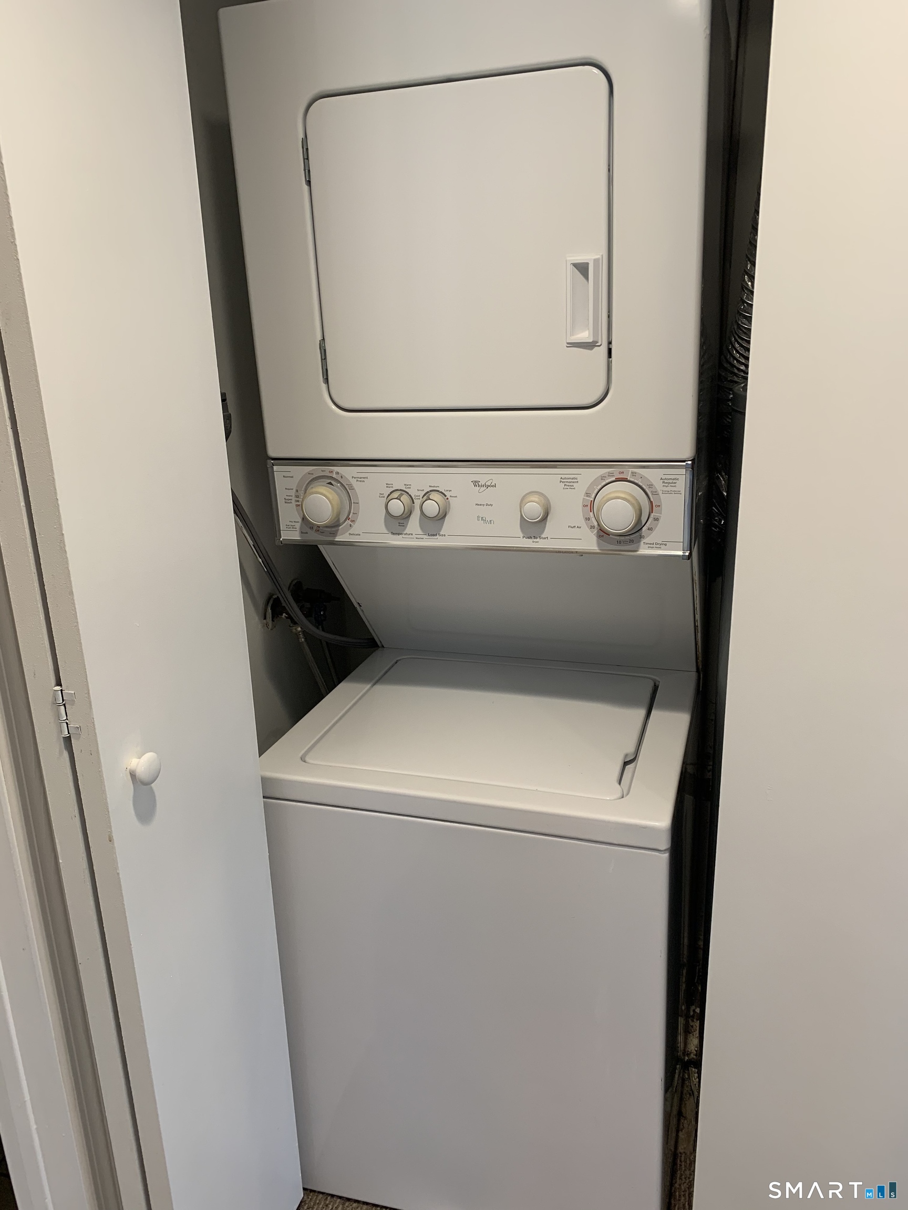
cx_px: 454
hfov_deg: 53.1
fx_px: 909
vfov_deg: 67.3
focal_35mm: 26
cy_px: 605
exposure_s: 1/60
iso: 64
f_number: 1.8
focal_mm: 4.25
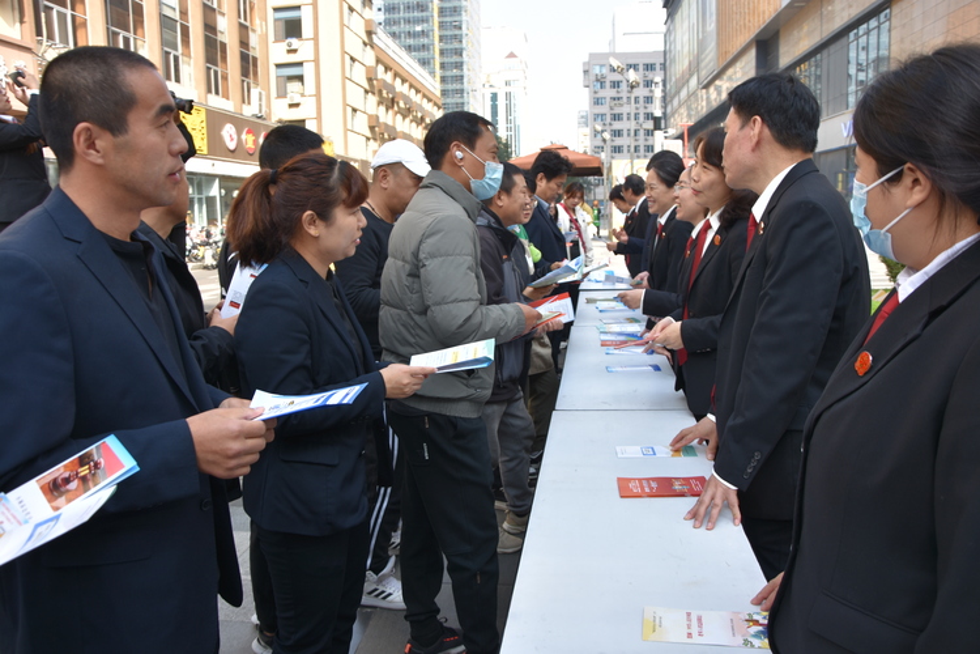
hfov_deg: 67.4
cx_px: 490
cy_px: 327
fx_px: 735
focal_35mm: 27
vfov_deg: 47.9
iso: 100
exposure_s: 1/125
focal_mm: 18
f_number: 5.6
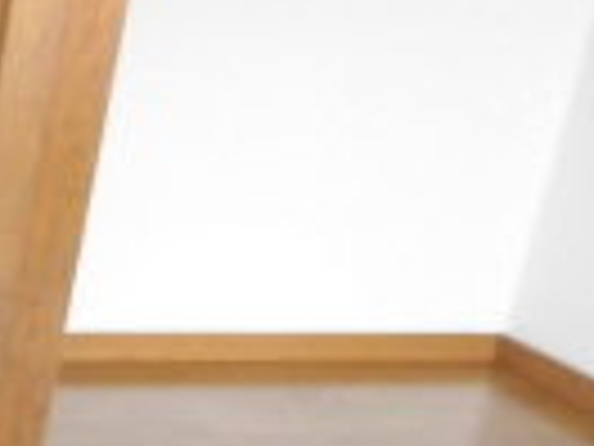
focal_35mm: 116
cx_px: -765
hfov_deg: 13.3
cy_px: 739
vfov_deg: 12.0
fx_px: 1991
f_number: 3.1
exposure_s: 1/60
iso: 160
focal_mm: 4.3
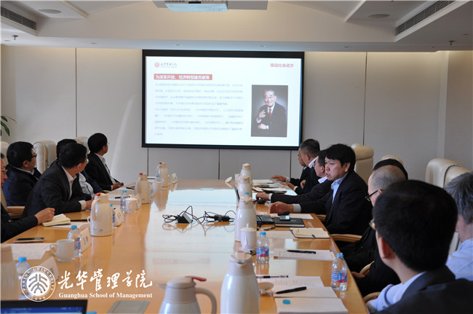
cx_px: 236
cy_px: 157
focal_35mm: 48
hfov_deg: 41.2
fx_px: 630
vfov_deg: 28.0
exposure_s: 1/30
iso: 220
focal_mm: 32
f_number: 5.6
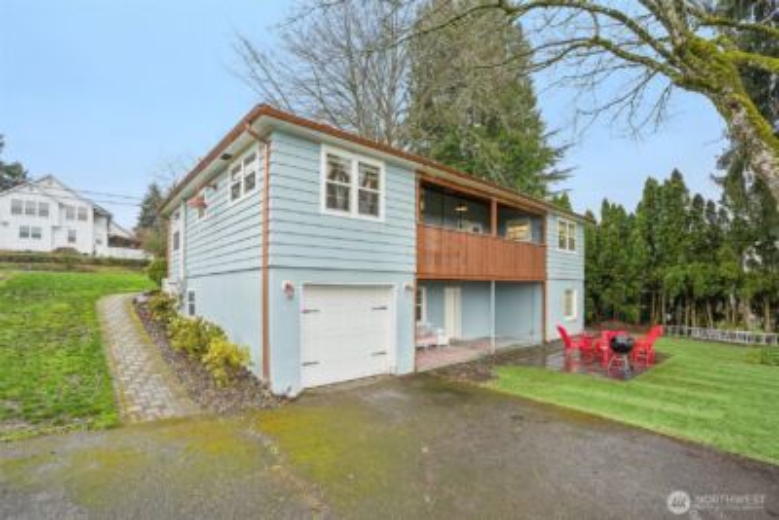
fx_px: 346
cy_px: 260
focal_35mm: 16
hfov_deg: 96.7
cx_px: 390
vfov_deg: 73.8
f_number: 8
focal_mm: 16
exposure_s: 1/100
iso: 400
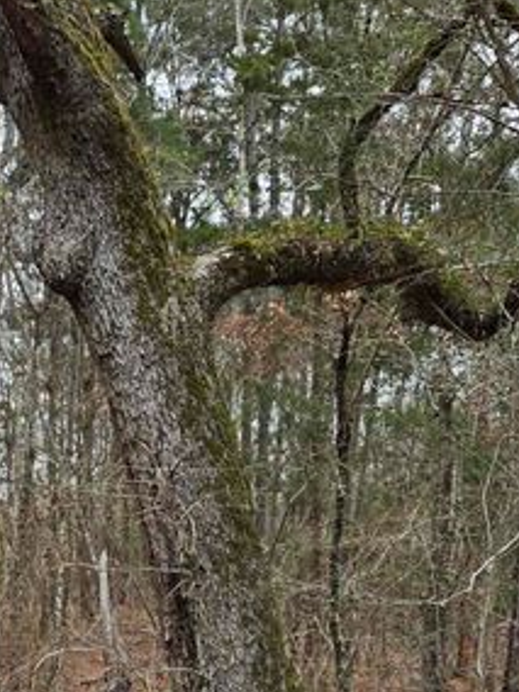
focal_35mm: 54
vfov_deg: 33.6
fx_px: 1080
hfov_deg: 26.3
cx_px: 76
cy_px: 630
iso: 32
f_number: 1.8
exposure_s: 1/180
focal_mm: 5.4
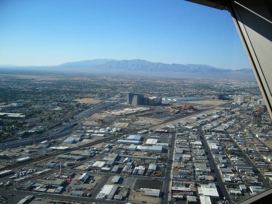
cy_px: 102
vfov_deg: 40.7
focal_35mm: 35
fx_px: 275
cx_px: 136
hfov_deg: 52.6
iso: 50
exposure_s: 1/500
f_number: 2.8
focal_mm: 5.8
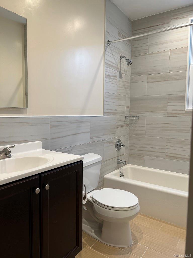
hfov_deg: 53.1
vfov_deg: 67.3
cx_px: 96
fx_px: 193
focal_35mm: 26
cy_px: 129
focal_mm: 5.7
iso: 80
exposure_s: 1/120
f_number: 1.5
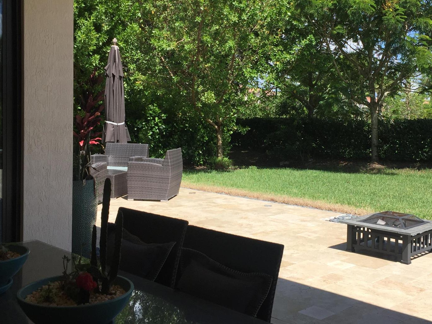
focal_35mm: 43
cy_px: 130
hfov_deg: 43.6
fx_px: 537
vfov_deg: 33.5
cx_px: 262
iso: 32
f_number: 2.2
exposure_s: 1/1464
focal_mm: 4.15
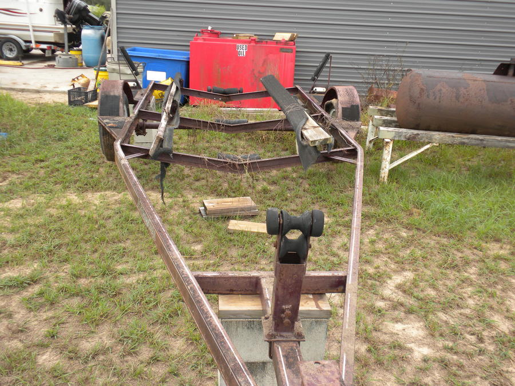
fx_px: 550
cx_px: 258
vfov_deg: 38.7
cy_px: 193
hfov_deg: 50.1
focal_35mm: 37
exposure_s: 1/85.1
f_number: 3.5
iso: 64
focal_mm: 6.6
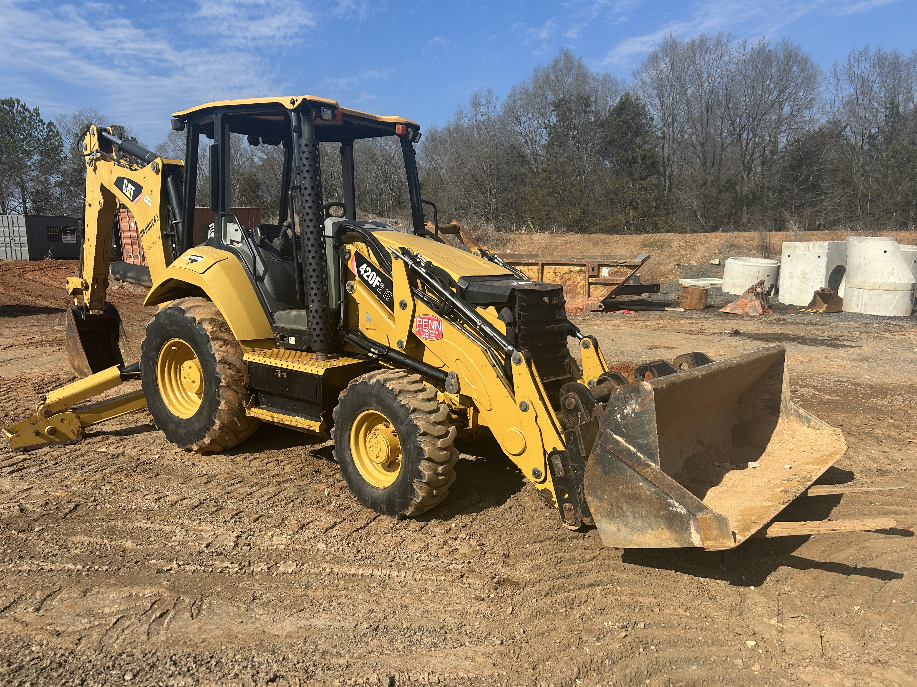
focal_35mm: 26
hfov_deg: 67.3
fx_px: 689
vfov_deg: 53.1
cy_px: 344
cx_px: 458
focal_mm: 5.7
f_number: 1.5
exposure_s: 1/4115
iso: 50
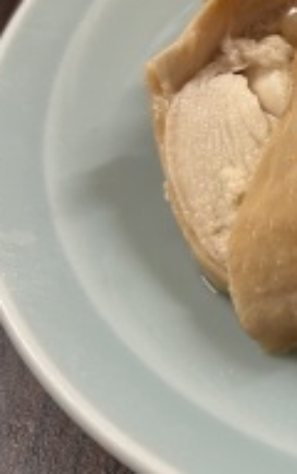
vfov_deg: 27.9
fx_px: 929
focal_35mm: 72
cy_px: 91
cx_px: 502
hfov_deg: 15.9
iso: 100
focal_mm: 5.1
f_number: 1.6
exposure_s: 1/50
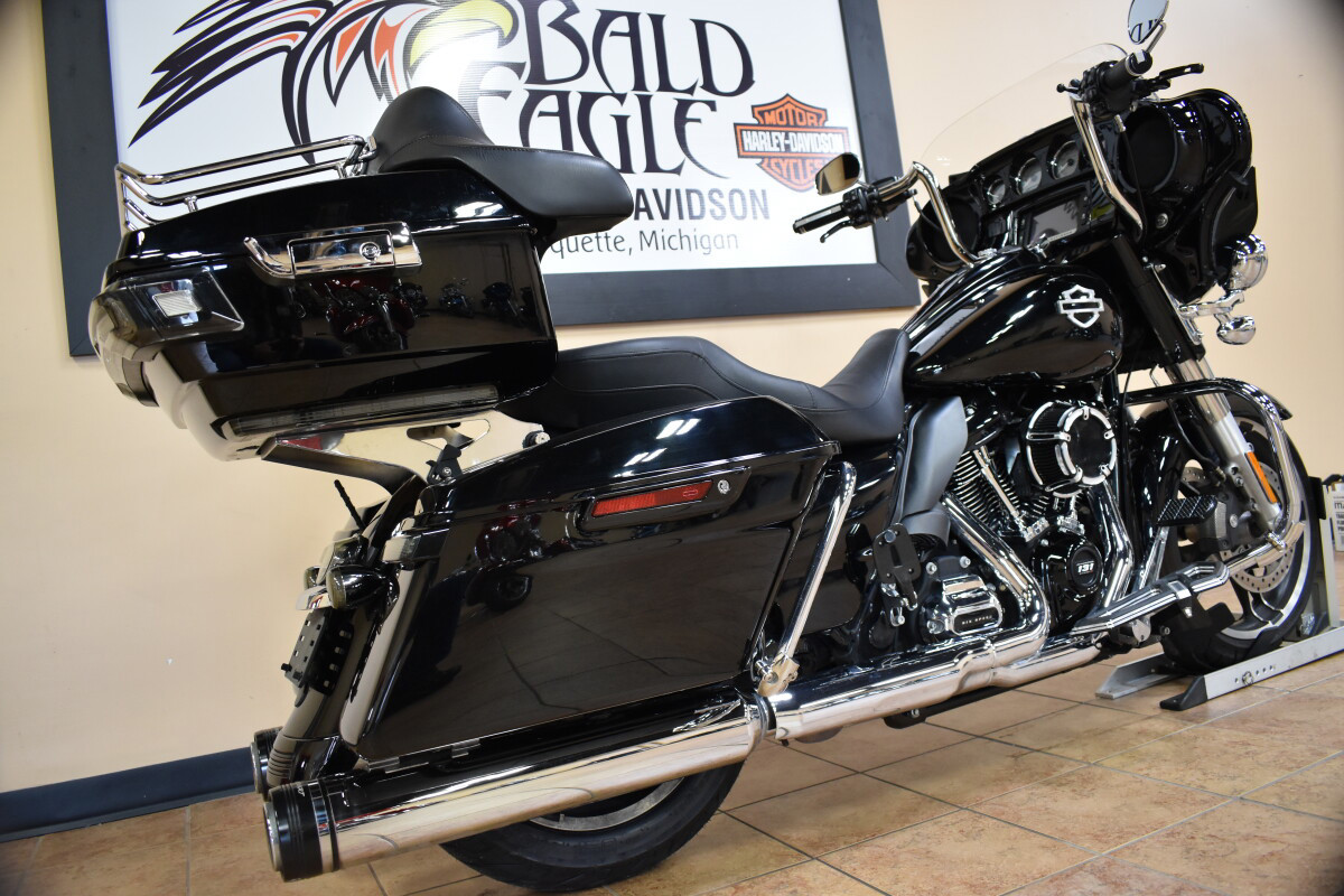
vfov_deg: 47.9
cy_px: 448
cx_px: 672
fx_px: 1008
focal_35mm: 27
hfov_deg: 67.4
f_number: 3.5
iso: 1250
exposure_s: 1/60
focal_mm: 18
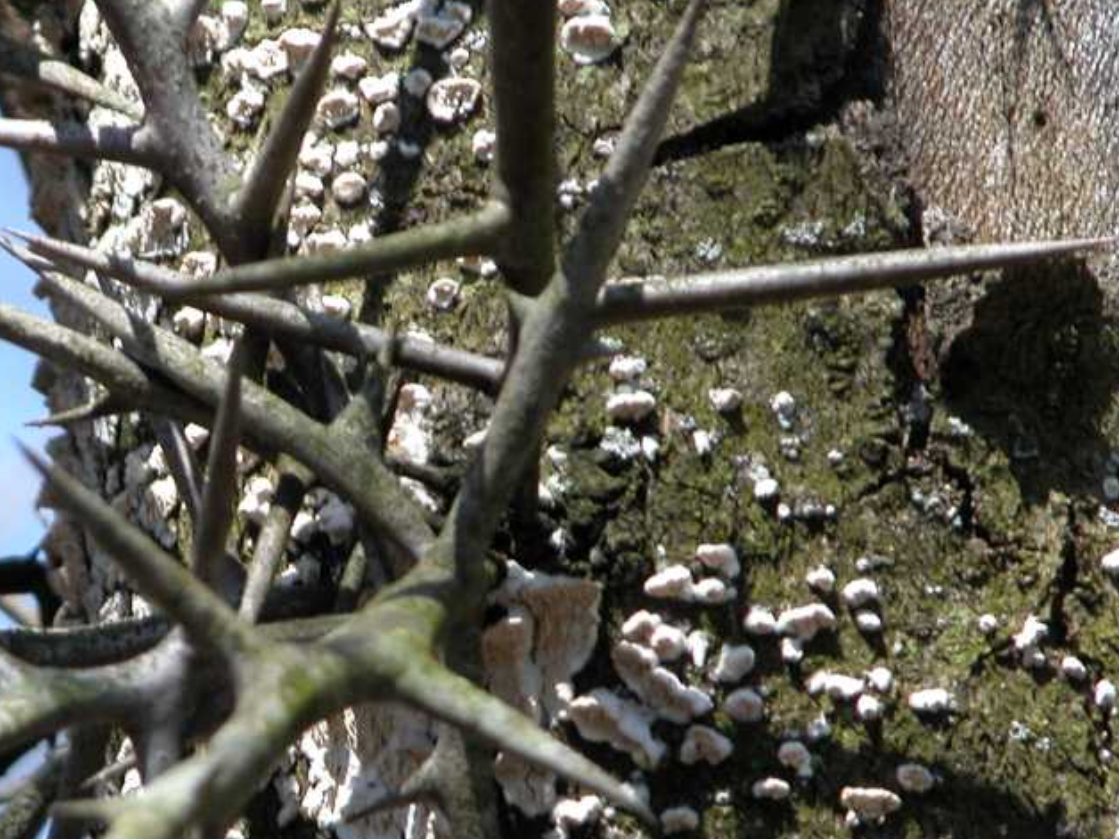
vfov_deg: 2.6
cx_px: 182
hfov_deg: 3.5
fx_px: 18458
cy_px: 550
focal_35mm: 571
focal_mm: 71.2
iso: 100
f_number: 4.2
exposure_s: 1/341
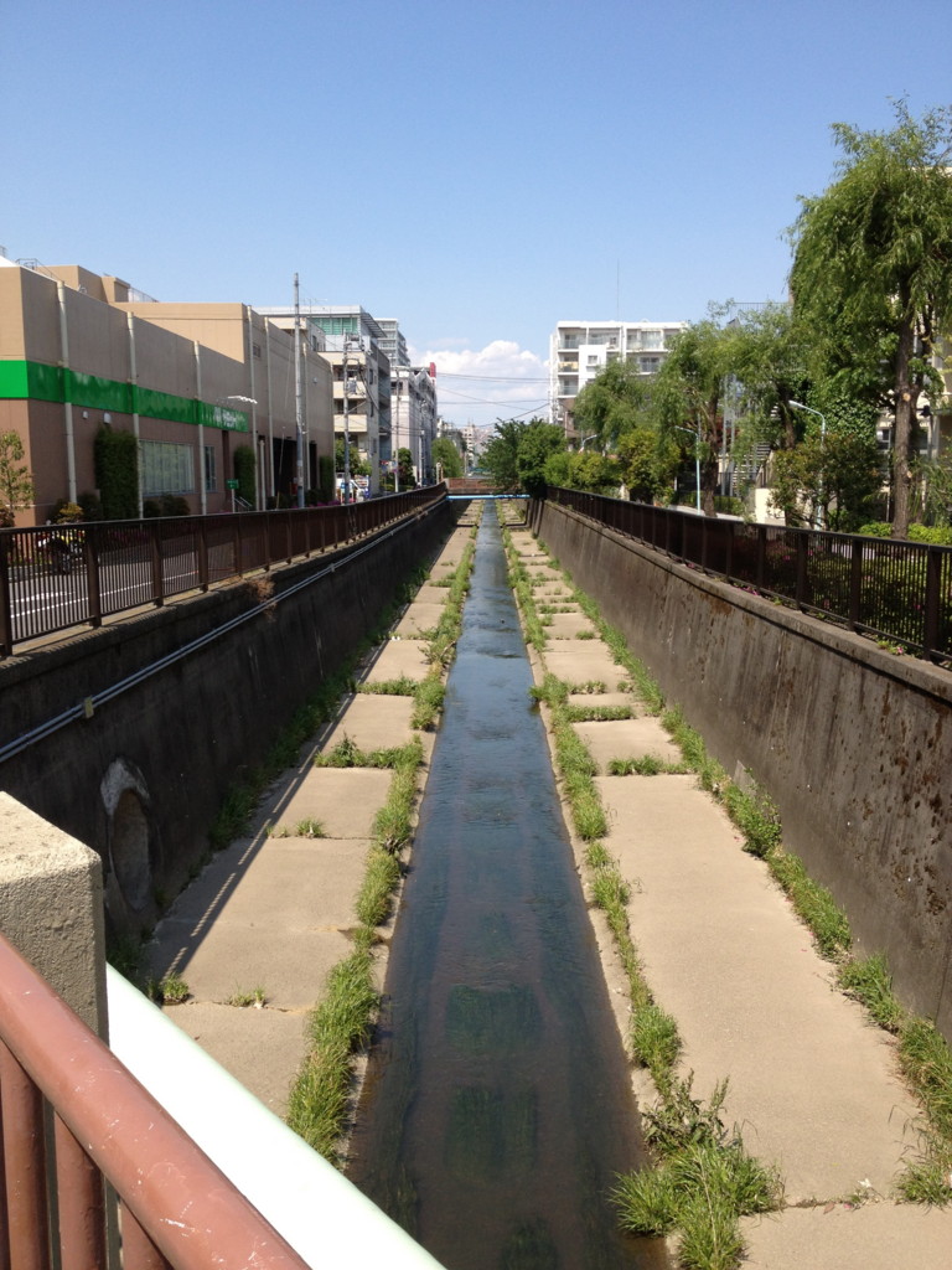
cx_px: 476
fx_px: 1283
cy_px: 635
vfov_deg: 52.6
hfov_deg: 40.7
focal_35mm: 35
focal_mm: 4.28
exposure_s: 1/1255
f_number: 2.4
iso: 64
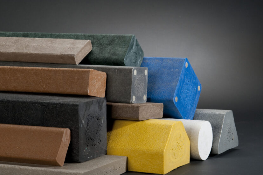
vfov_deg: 10.5
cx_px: 107
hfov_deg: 15.8
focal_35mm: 130
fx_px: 949
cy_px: 108
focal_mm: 105
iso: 200
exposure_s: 1/200
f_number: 11
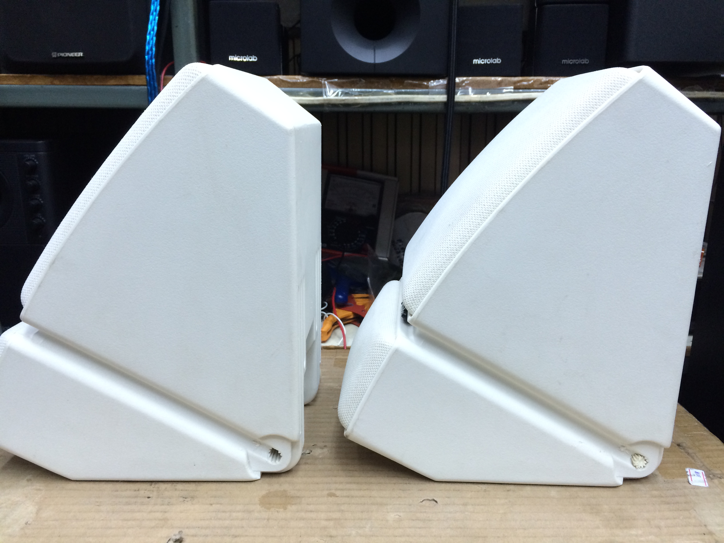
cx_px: 362
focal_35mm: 29
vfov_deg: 48.2
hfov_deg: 61.7
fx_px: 607
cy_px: 272
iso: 80
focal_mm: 4.15
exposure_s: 1/33
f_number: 2.2
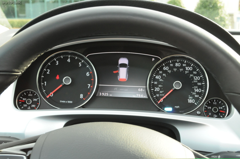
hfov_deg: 41.2
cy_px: 80
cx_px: 120
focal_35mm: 48
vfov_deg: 28.0
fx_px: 320
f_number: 8
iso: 1250
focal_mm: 32
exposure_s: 1/80
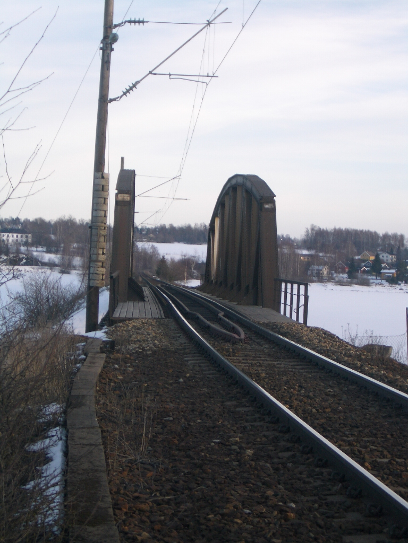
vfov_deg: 22.3
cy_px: 272
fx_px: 1383
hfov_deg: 16.8
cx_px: 204
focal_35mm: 88
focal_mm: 14.6
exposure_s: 1/125
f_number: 4.4
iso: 50
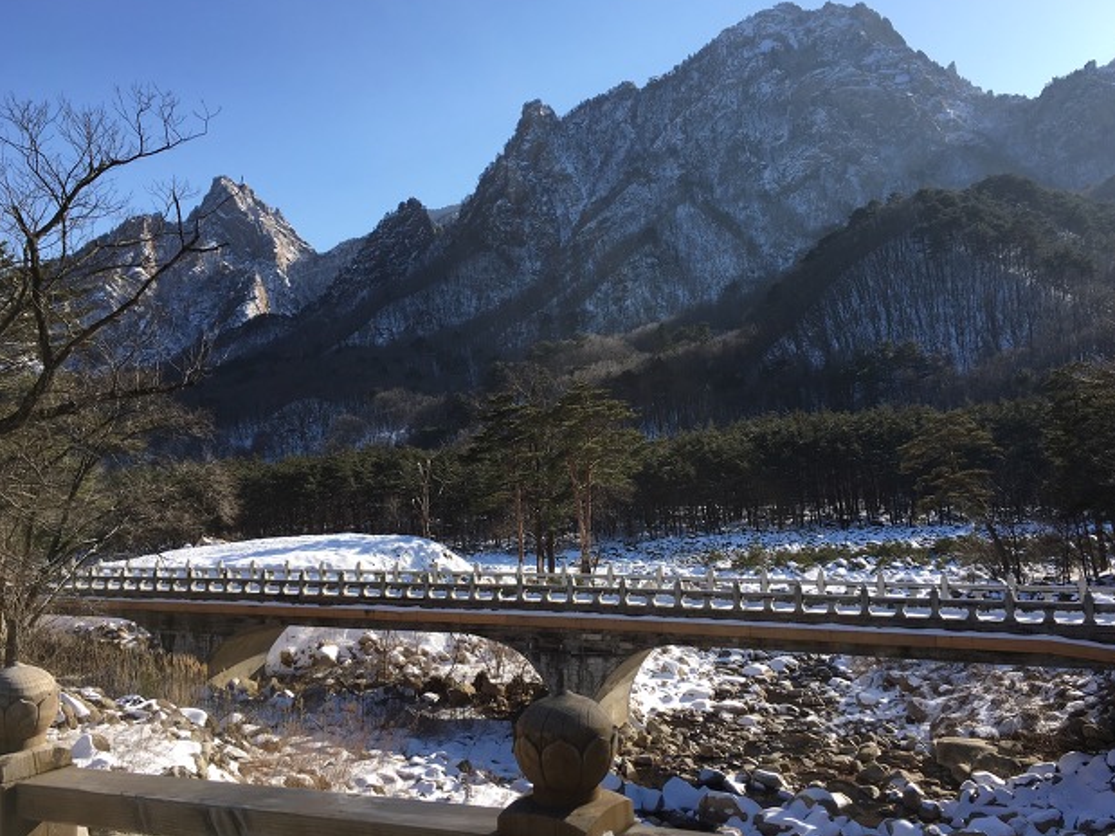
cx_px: 566
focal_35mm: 30
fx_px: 966
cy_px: 405
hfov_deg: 60.0
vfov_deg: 46.8
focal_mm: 4.15
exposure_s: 1/1148
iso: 25
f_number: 2.2
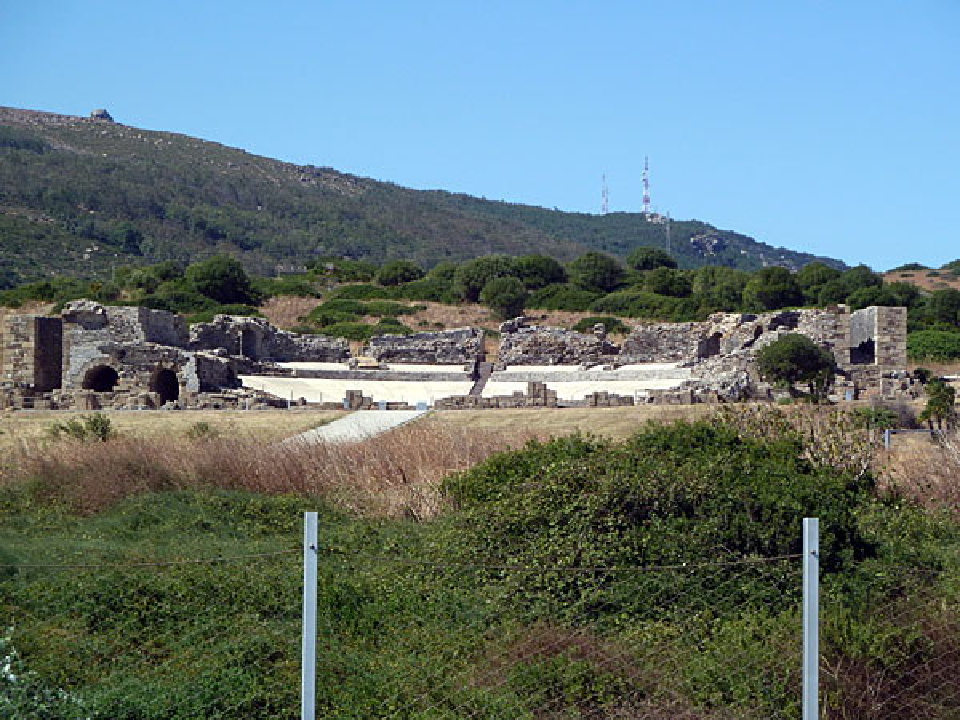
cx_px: 480
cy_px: 360
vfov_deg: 11.6
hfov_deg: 15.4
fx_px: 3550
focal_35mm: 128
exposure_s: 1/500
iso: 80
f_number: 4.4
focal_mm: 21
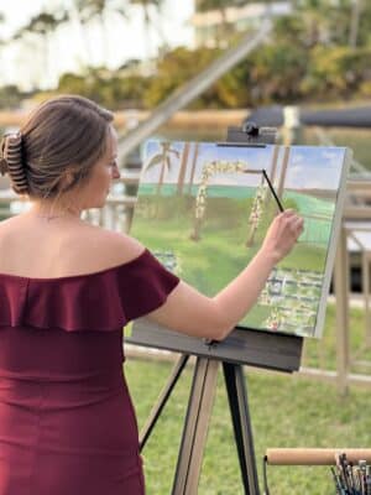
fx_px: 1100
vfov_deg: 25.3
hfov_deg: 19.1
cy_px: 248
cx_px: 186
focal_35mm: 77
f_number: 2.8
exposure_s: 1/121
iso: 160
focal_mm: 9
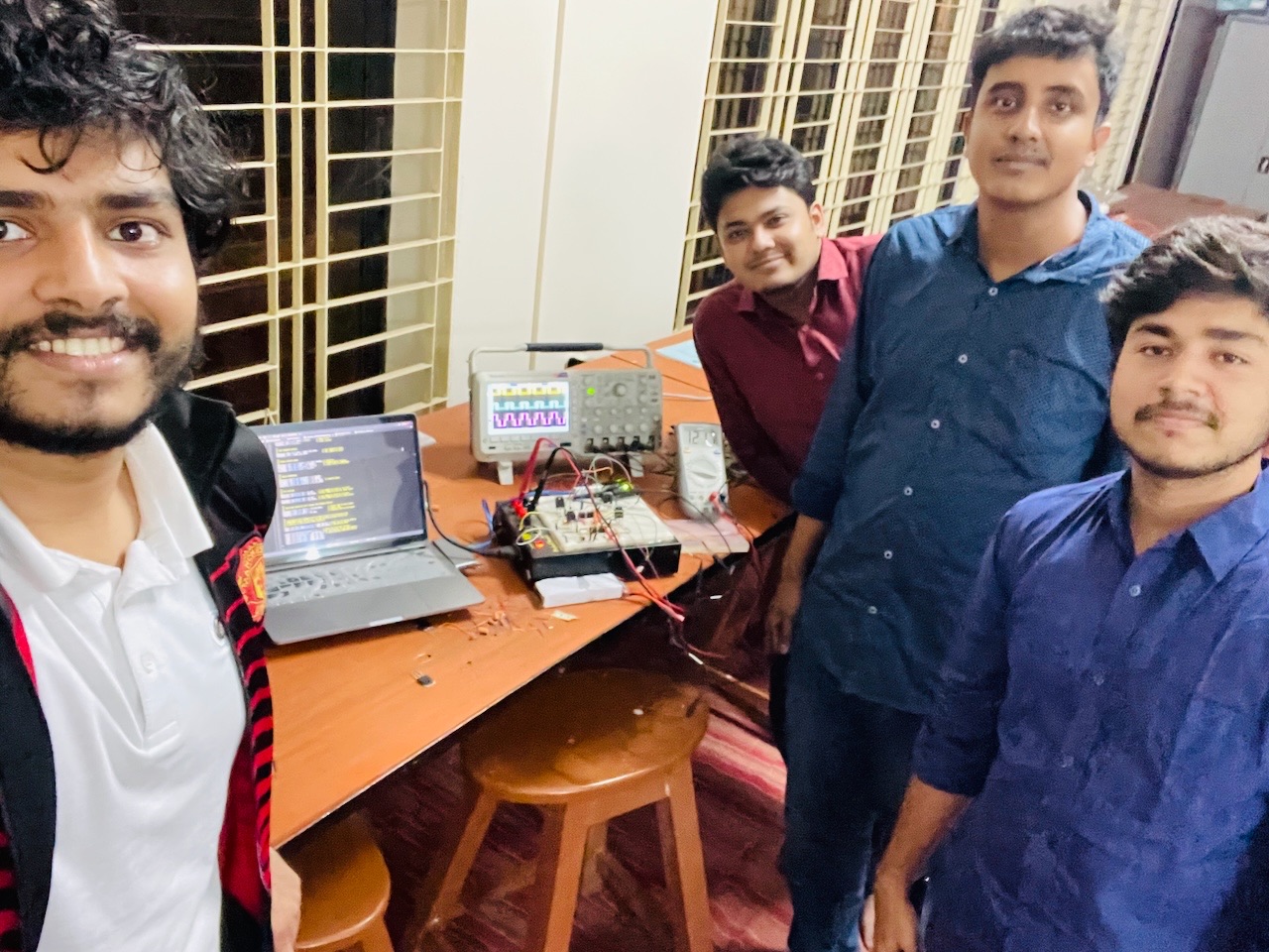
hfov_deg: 60.0
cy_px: 476
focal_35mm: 30
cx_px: 634
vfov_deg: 46.8
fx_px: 1100
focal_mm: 2.71
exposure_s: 1/17
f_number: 2.2
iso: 1000
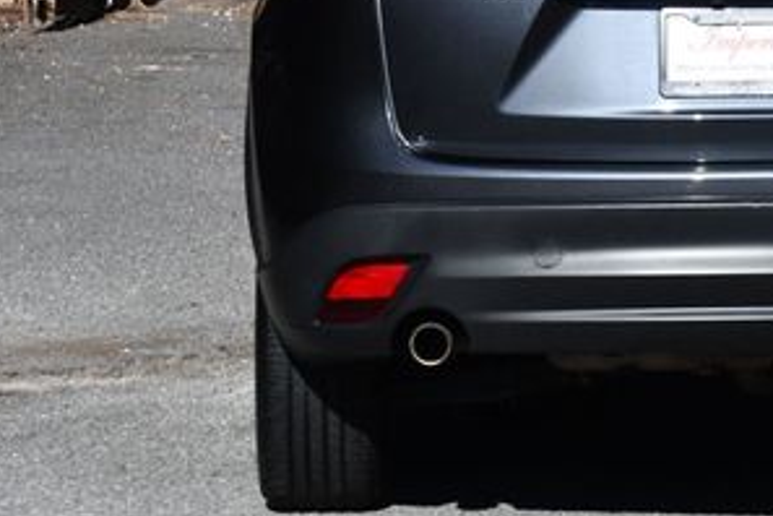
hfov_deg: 7.7
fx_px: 5690
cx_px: 729
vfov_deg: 5.2
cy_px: -5
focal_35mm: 265
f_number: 9
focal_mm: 82
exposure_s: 1/320
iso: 100
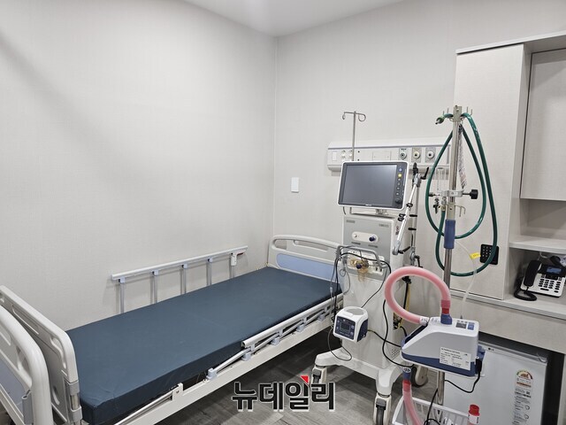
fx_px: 376
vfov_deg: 58.9
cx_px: 283
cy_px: 212
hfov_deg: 73.9
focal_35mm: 23
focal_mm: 6.3
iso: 160
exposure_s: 1/120
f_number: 1.7
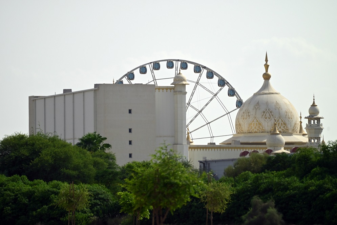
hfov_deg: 7.6
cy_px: 112
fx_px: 2528
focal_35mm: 270
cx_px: 168
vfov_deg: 5.1
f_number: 5.6
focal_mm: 270
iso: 400
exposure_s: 1/640
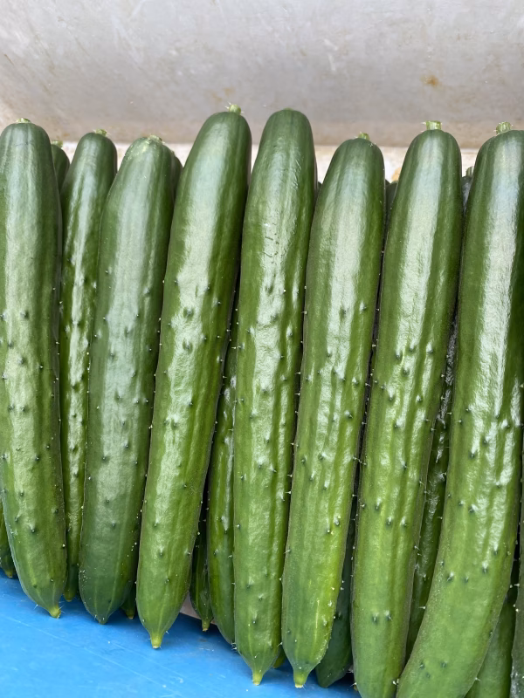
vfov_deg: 67.3
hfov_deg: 53.1
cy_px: 349
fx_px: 525
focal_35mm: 26
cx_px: 262
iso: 100
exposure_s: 1/121
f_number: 1.8
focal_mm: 4.25
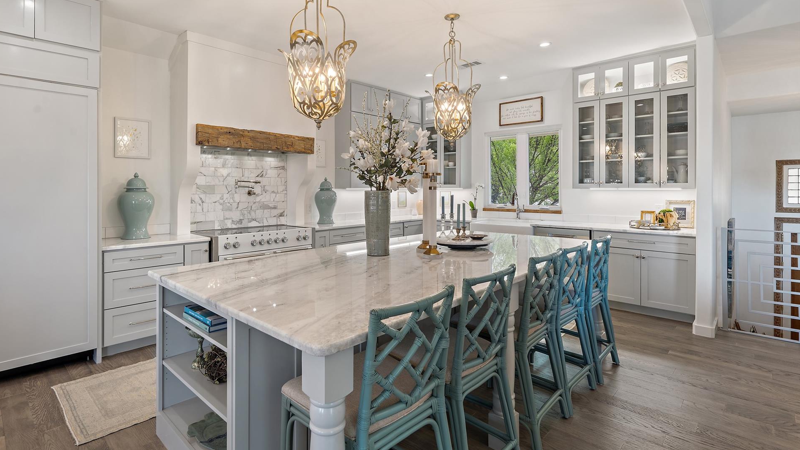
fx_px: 382
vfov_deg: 60.9
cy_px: 204
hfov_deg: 92.5
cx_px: 372
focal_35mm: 18
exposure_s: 1/1.67
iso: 320
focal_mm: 16
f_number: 9
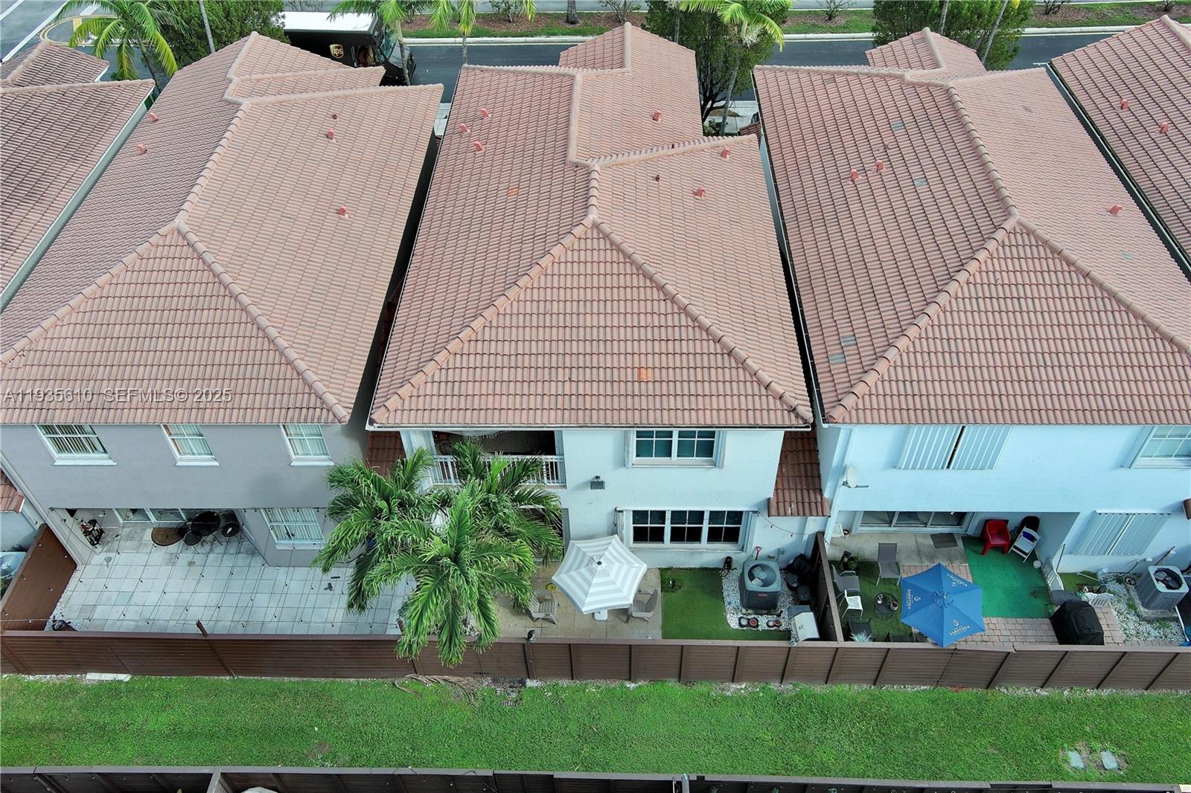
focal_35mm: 29
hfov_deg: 63.7
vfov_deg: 44.9
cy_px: 396
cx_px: 596
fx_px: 959
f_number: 2.8
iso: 100
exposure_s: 1/574
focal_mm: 10.57
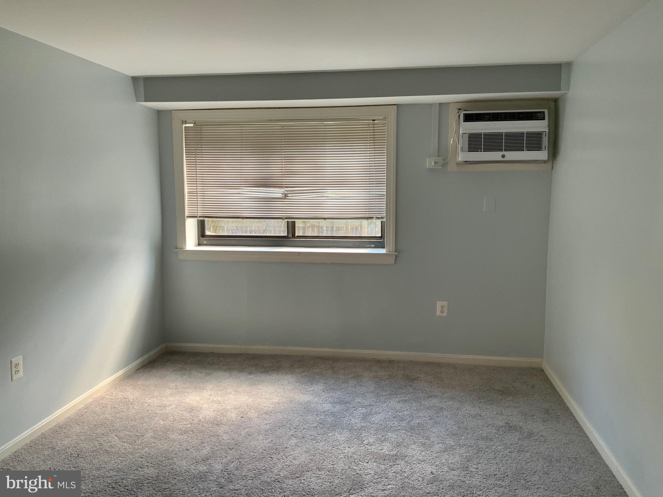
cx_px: 332
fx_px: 555
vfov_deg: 48.2
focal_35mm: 29
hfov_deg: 61.7
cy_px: 248
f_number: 1.8
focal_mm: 3
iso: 40
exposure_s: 1/60
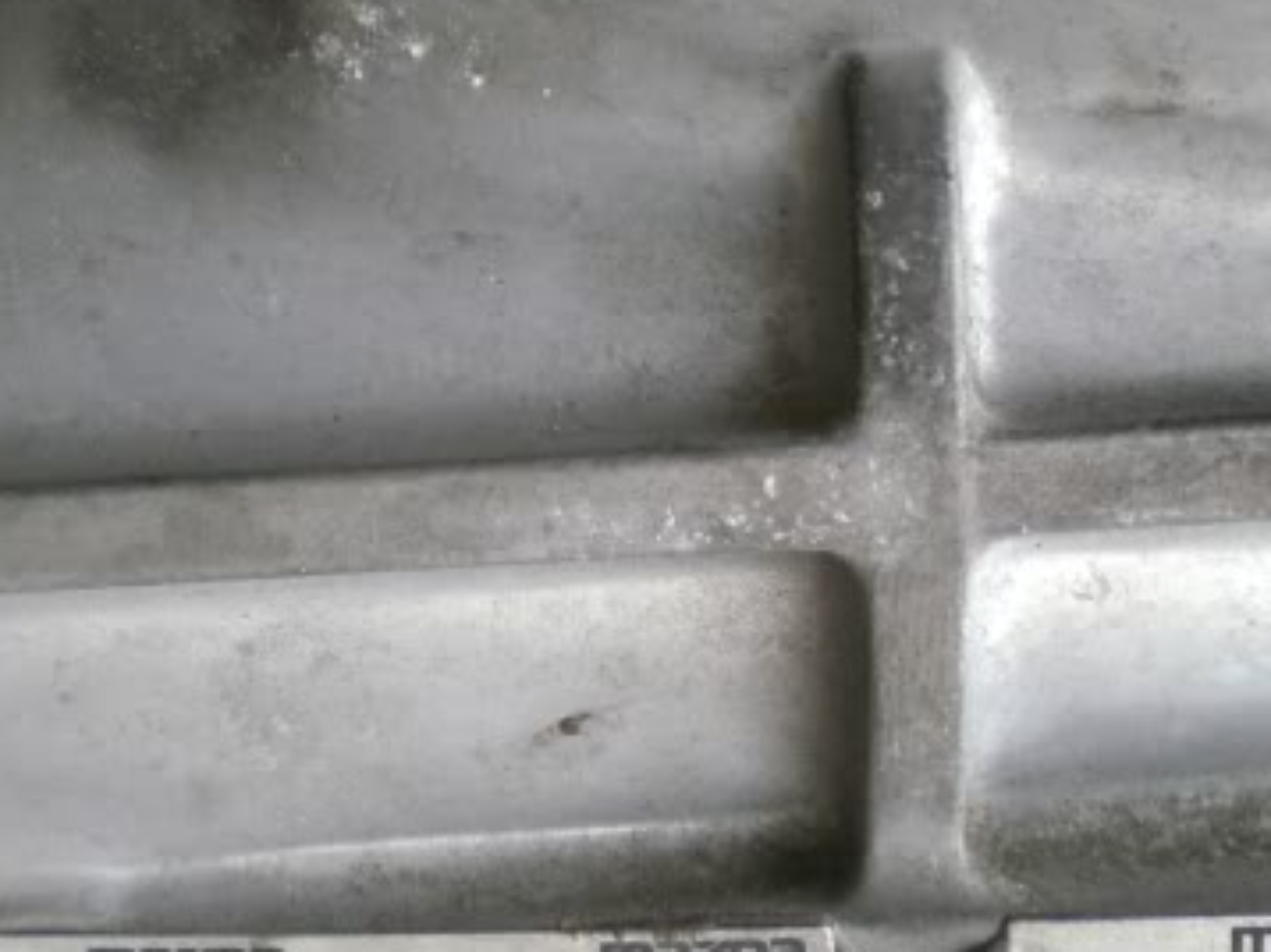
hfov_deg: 28.6
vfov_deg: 21.6
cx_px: 703
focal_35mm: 68
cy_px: 401
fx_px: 2495
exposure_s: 1/100
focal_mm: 6.3
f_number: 3.1
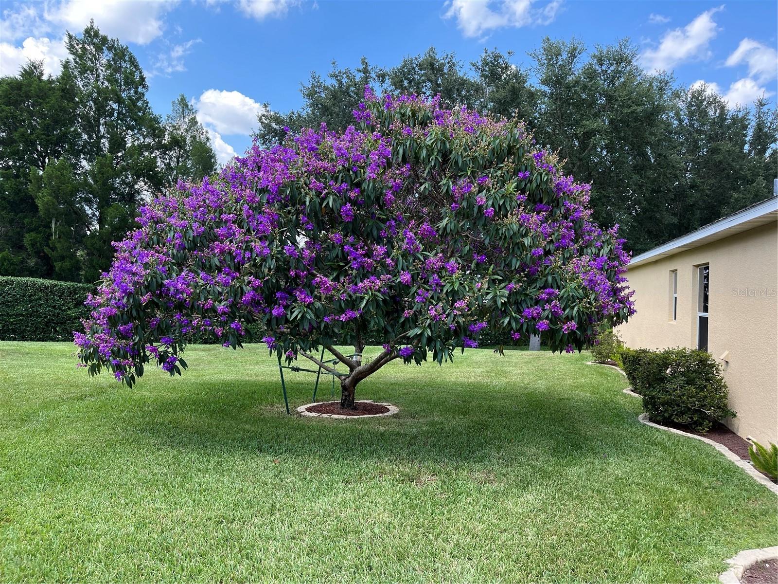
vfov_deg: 53.1
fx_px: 584
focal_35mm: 26
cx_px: 389
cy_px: 292
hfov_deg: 67.3
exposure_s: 1/657
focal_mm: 5.1
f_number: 1.6
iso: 50
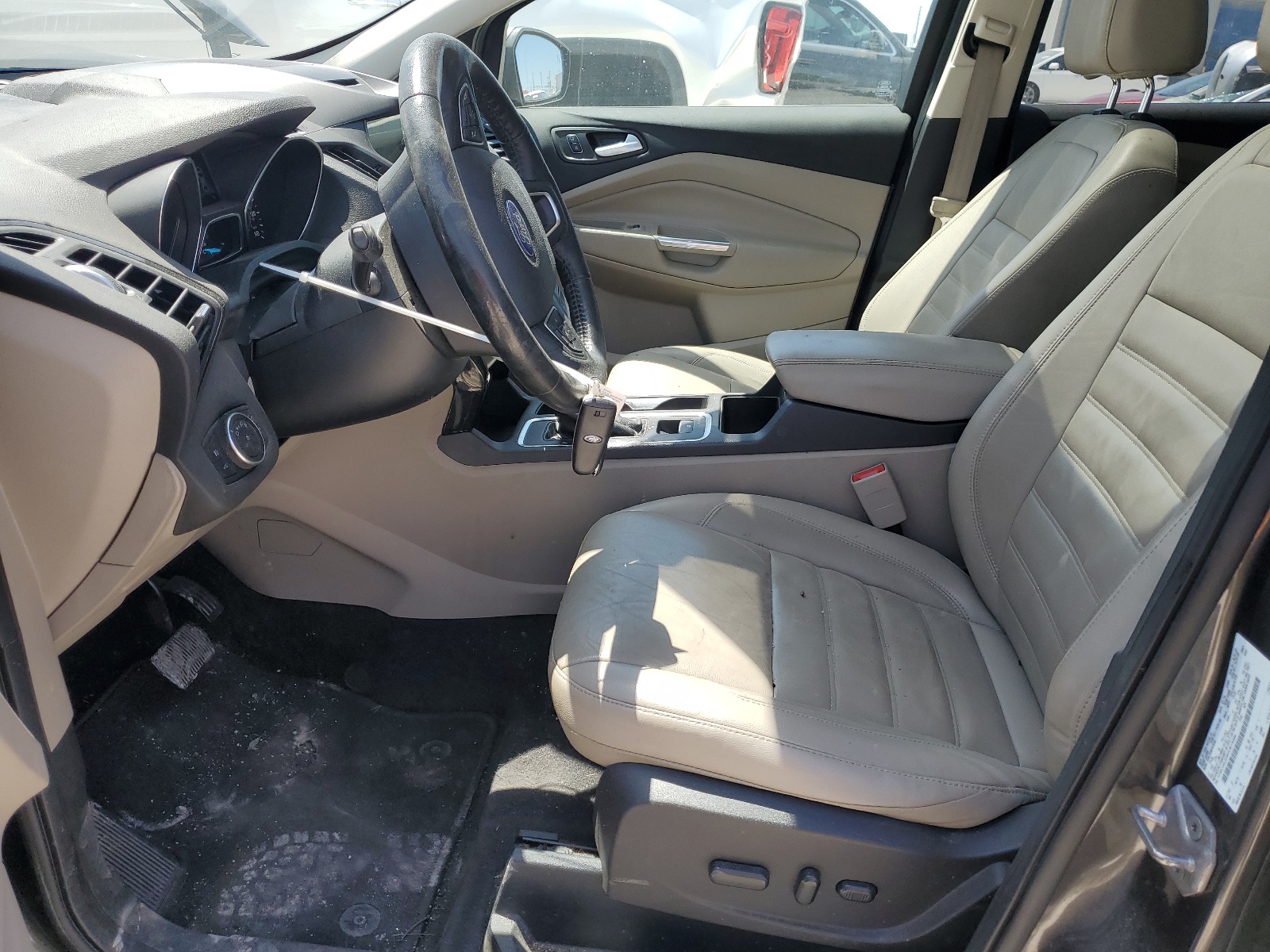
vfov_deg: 53.1
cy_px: 476
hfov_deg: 67.3
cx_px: 635
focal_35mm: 26
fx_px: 954
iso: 50
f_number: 1.5
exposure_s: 1/833
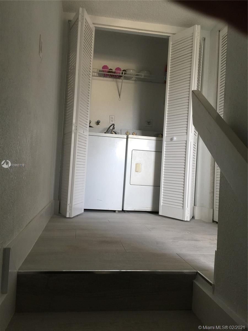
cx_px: 124
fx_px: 277
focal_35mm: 29
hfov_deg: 48.2
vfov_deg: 61.7
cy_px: 166
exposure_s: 1/15
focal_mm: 4.15
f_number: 2.2
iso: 40
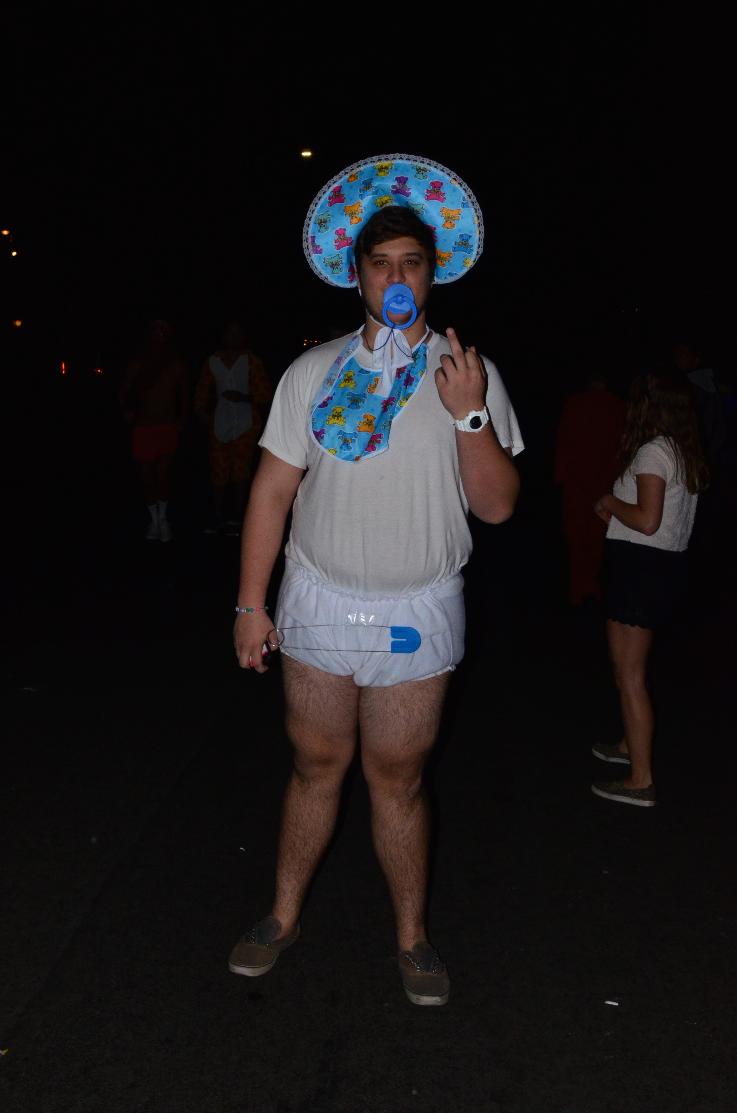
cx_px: 368
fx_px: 1203
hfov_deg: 34.1
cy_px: 556
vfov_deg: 49.6
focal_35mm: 39
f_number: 18
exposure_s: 1/200
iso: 1600
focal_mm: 26
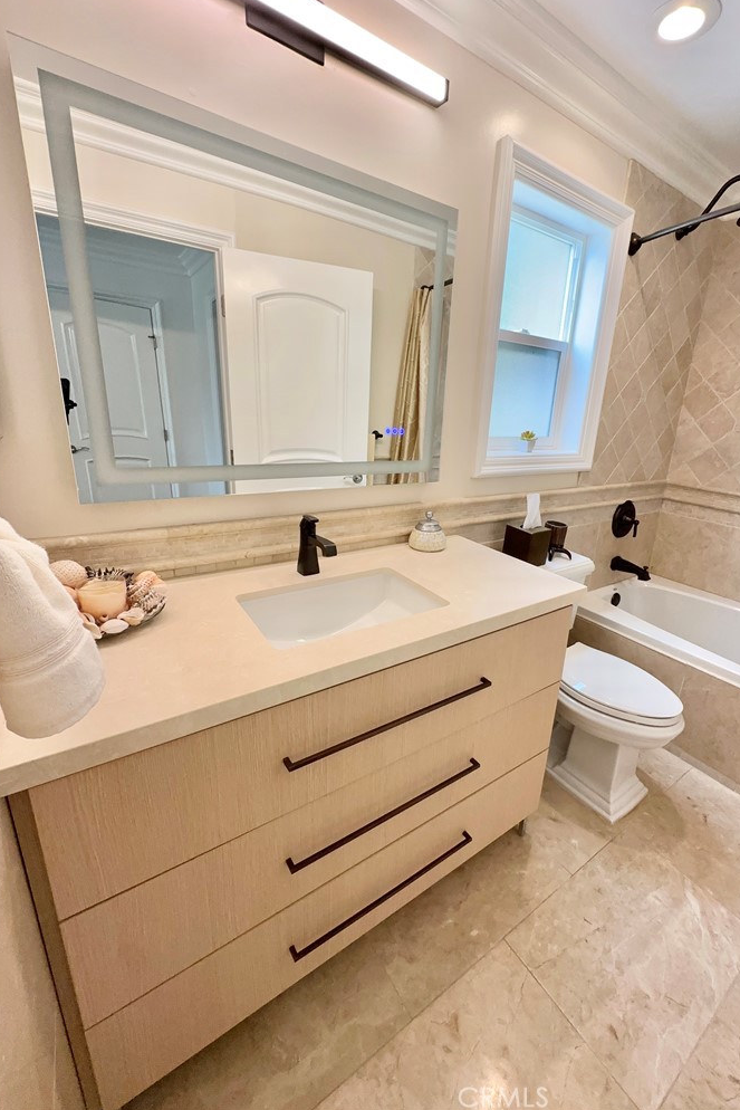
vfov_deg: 100.4
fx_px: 462
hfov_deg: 77.0
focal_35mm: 15
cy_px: 542
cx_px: 414
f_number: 2.2
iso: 80
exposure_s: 1/120
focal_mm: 2.22
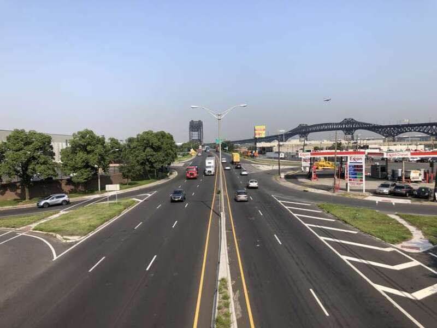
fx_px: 353
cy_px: 164
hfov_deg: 63.4
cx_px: 218
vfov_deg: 49.7
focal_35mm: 28
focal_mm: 4
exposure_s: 1/1946
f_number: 1.8
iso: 20
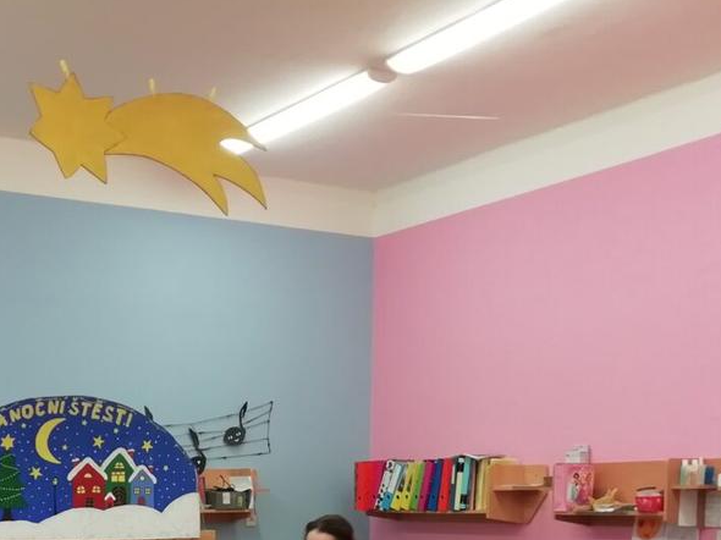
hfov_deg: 32.4
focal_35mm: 59
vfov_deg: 23.2
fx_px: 1228
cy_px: 608
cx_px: 227
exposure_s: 1/50
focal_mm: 3.46
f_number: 2.2
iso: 80
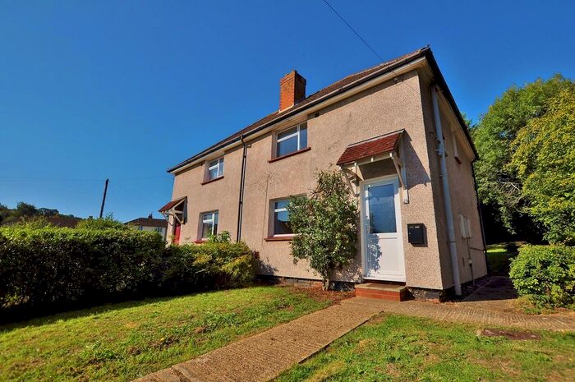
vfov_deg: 77.2
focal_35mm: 15
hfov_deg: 100.5
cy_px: 191
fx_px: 239
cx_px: 288
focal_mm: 10
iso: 200
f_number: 5.6
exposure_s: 1/2000
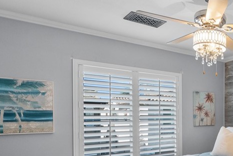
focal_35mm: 35
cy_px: 121
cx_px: 235
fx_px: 227
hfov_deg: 45.5
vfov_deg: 36.7
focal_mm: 16
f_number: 8
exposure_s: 1/60
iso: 2000
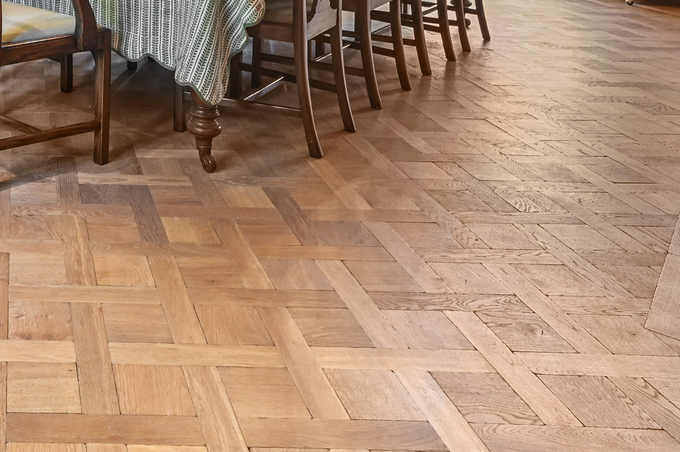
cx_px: -3
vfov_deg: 27.1
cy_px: -142
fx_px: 774
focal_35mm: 41
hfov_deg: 41.2
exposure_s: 1
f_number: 8
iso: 400
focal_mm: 14
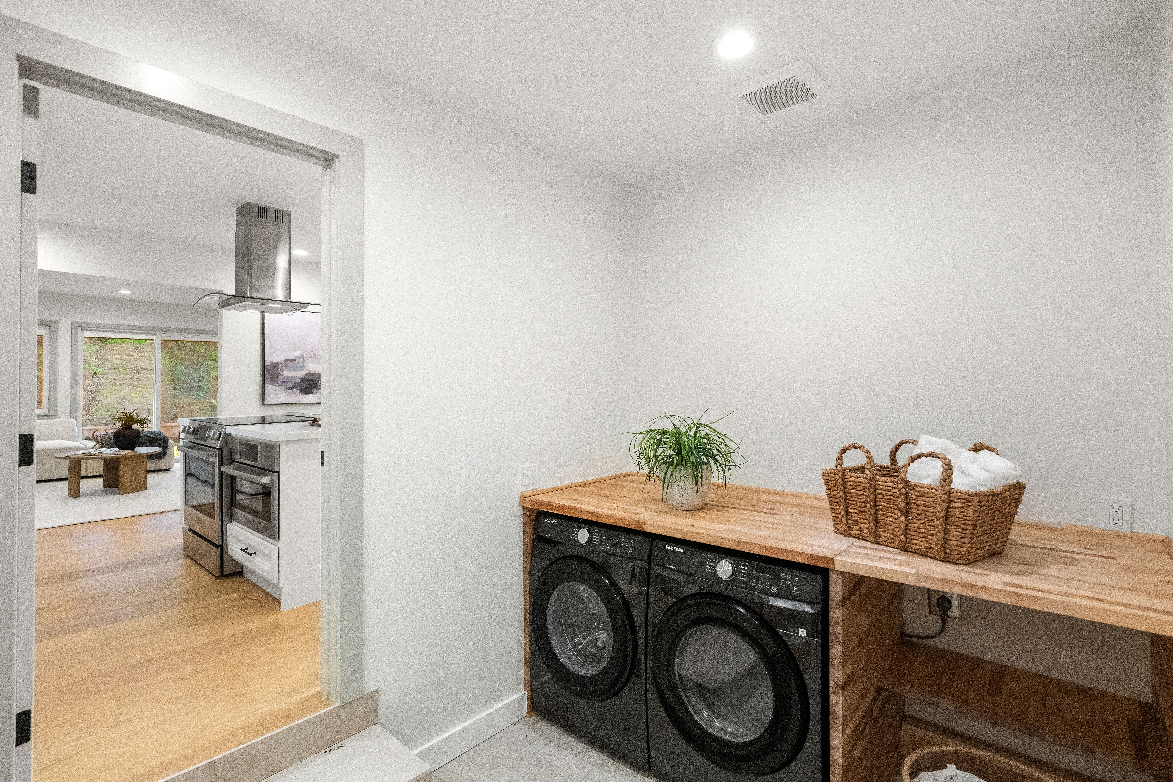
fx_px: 538
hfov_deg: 95.0
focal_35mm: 16
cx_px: 586
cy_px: 391
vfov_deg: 72.1
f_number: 6.3
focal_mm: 16.5
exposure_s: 1/200
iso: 3200
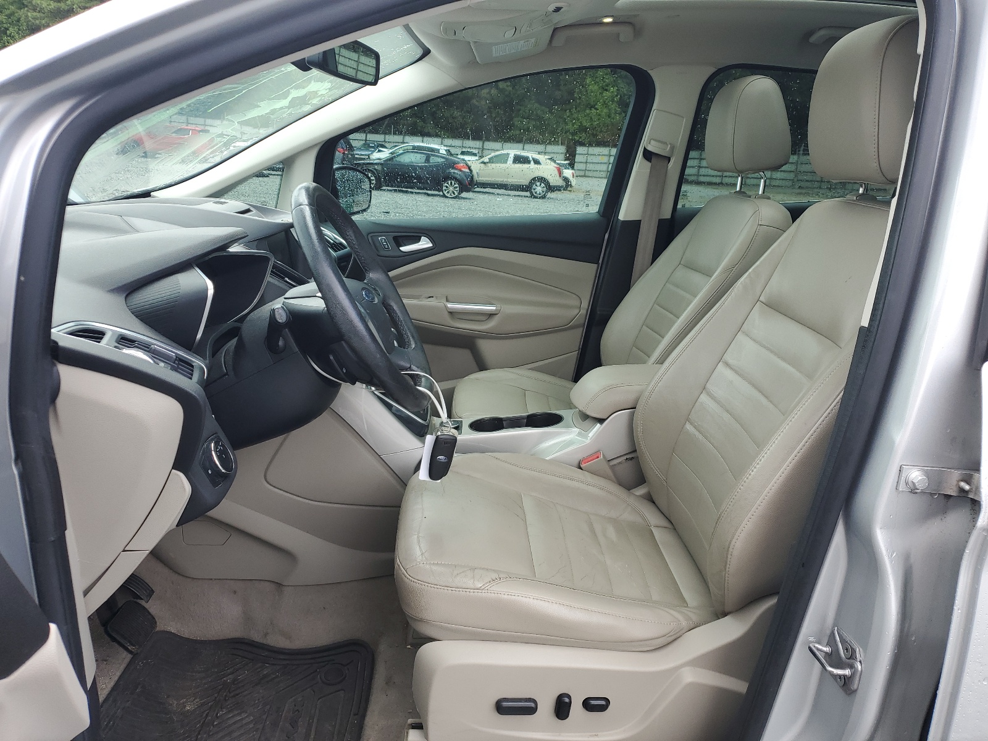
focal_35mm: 26
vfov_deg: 53.1
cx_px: 494
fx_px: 742
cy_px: 370
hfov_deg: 67.3
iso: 50
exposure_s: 1/370
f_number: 1.5
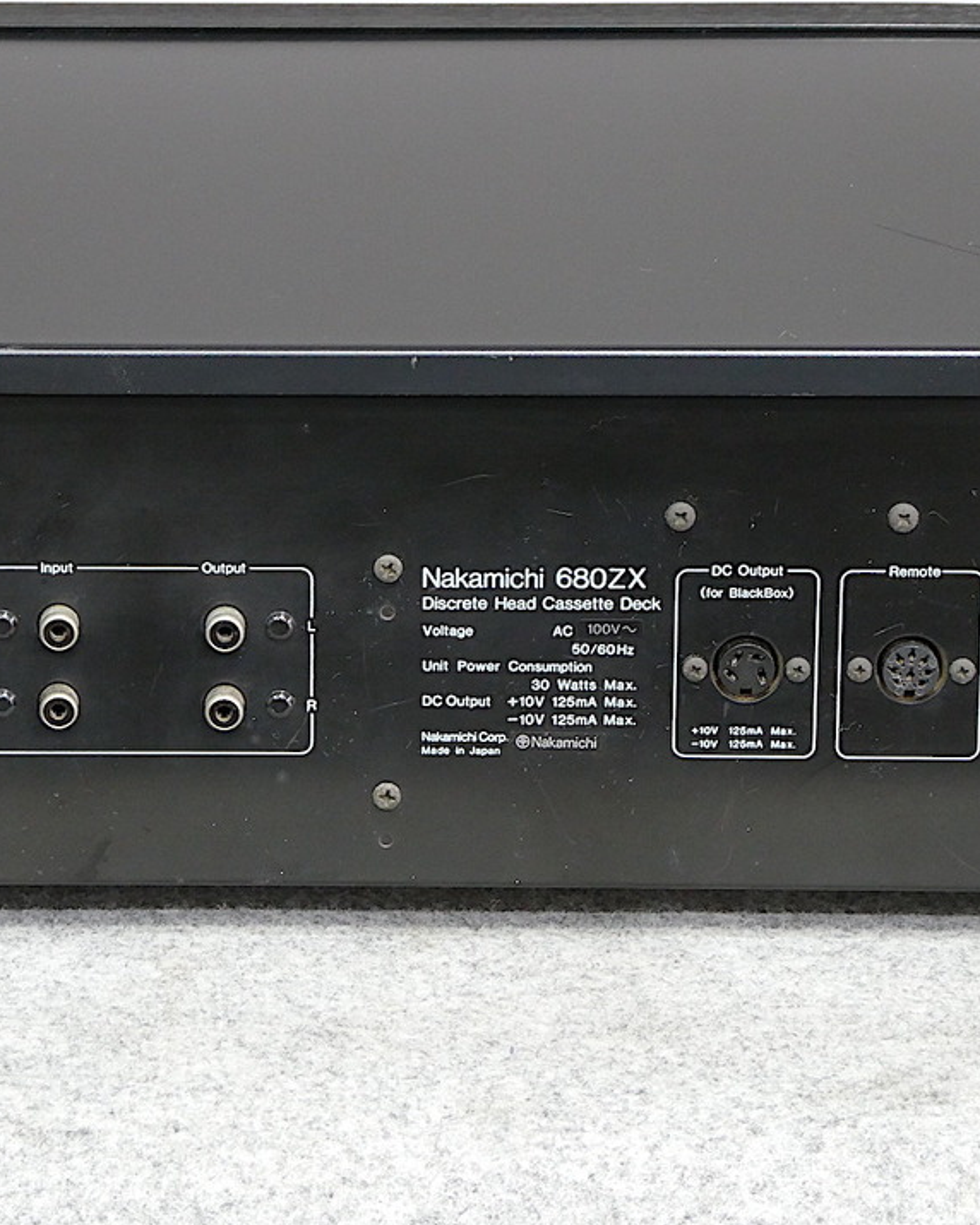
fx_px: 6417
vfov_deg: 10.9
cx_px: 173
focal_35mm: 177
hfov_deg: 8.7
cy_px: 613
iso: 400
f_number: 5.6
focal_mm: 24.2
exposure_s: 1/6
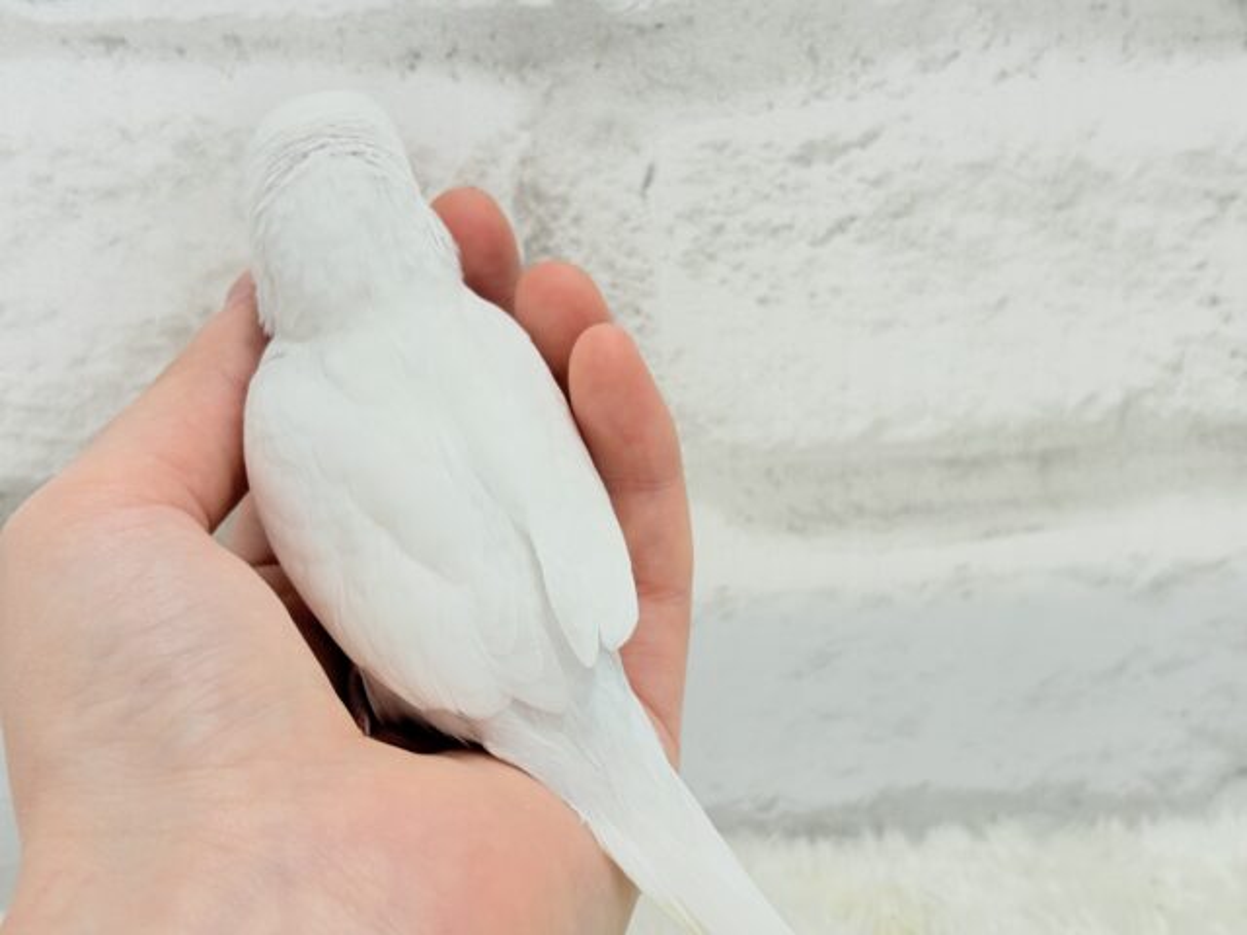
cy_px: 468
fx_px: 1873
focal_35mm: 52
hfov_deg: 36.8
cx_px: 624
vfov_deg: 28.0
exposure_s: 1/50
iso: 32
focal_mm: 5.96
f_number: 1.6
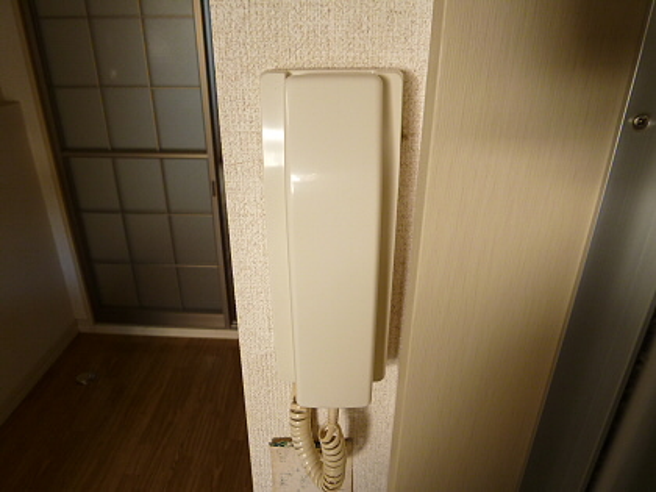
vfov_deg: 56.8
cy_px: 246
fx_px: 455
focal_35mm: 24
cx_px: 328
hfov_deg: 71.6
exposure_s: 1/60
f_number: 2.5
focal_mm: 4.3
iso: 160
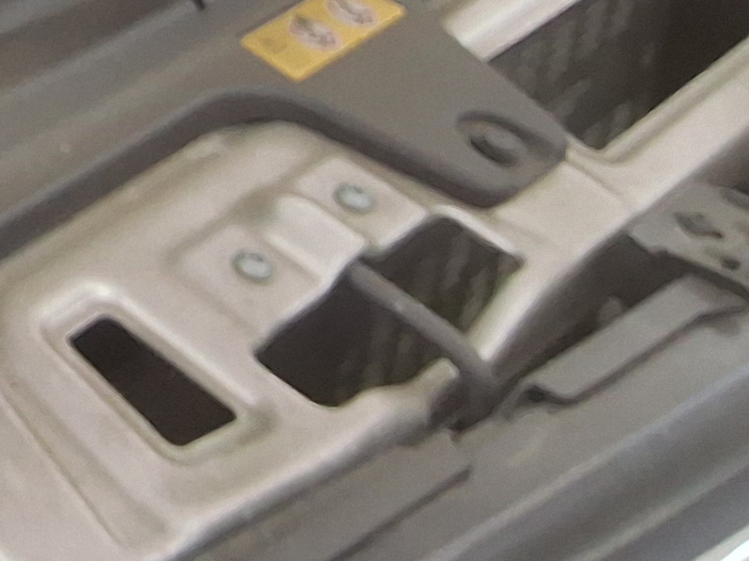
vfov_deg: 11.7
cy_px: -502
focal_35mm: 115
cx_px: -773
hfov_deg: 14.2
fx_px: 2488
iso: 64
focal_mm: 2.91
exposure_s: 1/120
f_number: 1.9
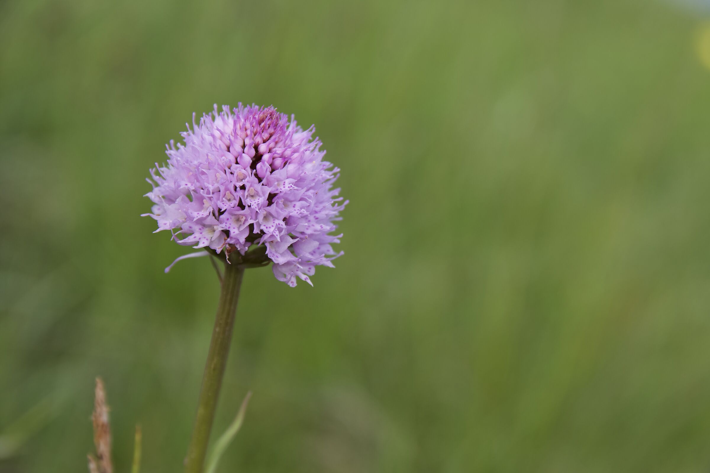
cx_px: 355
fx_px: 2071
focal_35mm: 105
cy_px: 236
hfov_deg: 19.5
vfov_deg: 13.0
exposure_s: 1/400
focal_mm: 70
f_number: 6.3
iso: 125
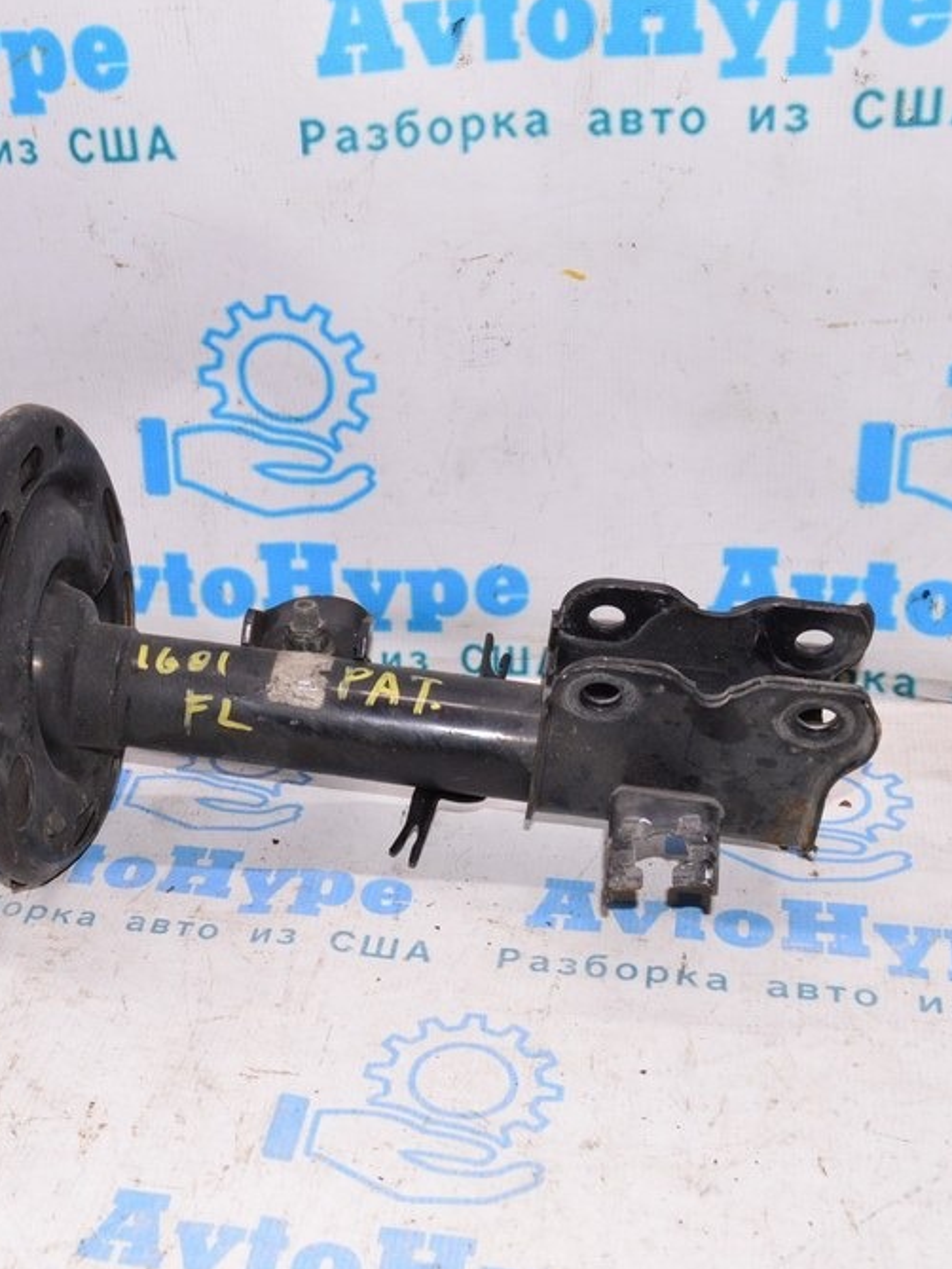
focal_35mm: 51
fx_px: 1860
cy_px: 640
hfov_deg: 27.7
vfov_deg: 37.7
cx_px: 108
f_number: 8
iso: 1600
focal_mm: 23
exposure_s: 1/100
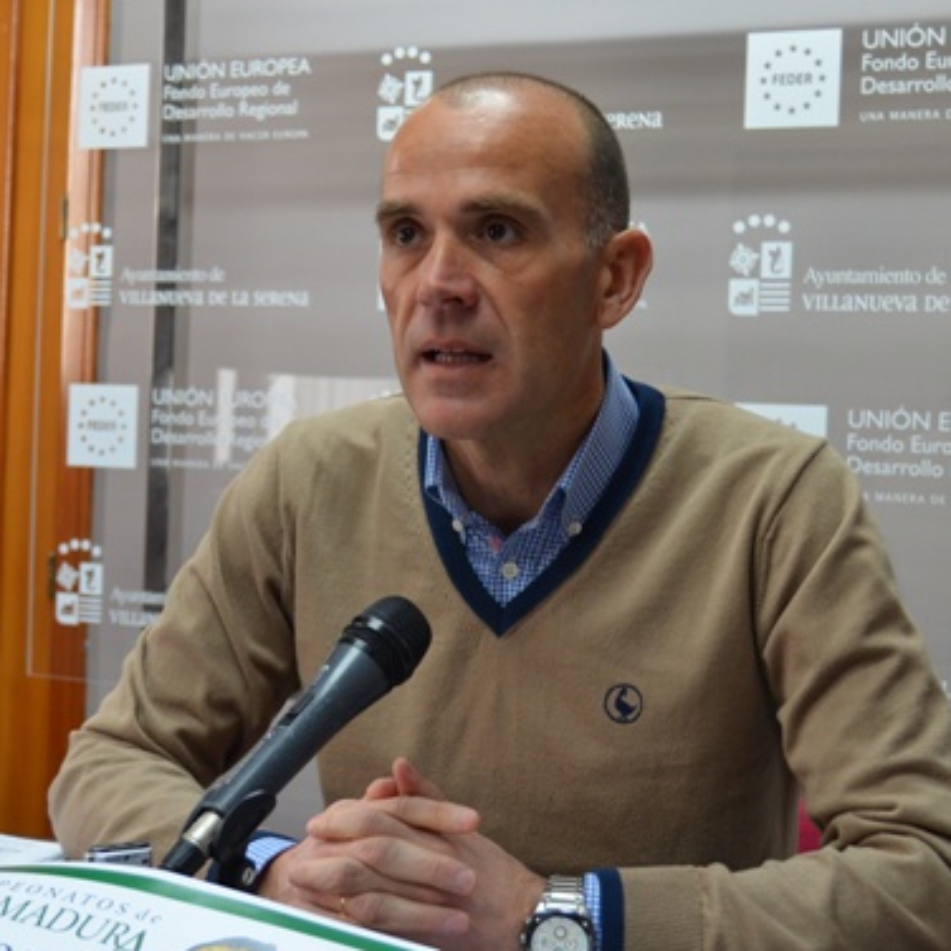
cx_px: 445
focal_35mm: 65
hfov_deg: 26.5
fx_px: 2020
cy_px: 460
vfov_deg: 26.5
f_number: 4.2
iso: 800
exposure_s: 1/60
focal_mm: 30
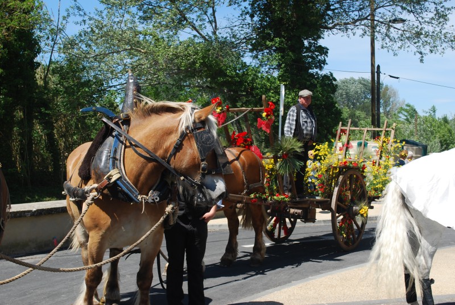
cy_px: 152
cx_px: 228
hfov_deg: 38.8
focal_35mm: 51
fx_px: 646
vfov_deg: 26.6
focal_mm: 34
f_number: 7.1
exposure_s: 1/200
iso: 100
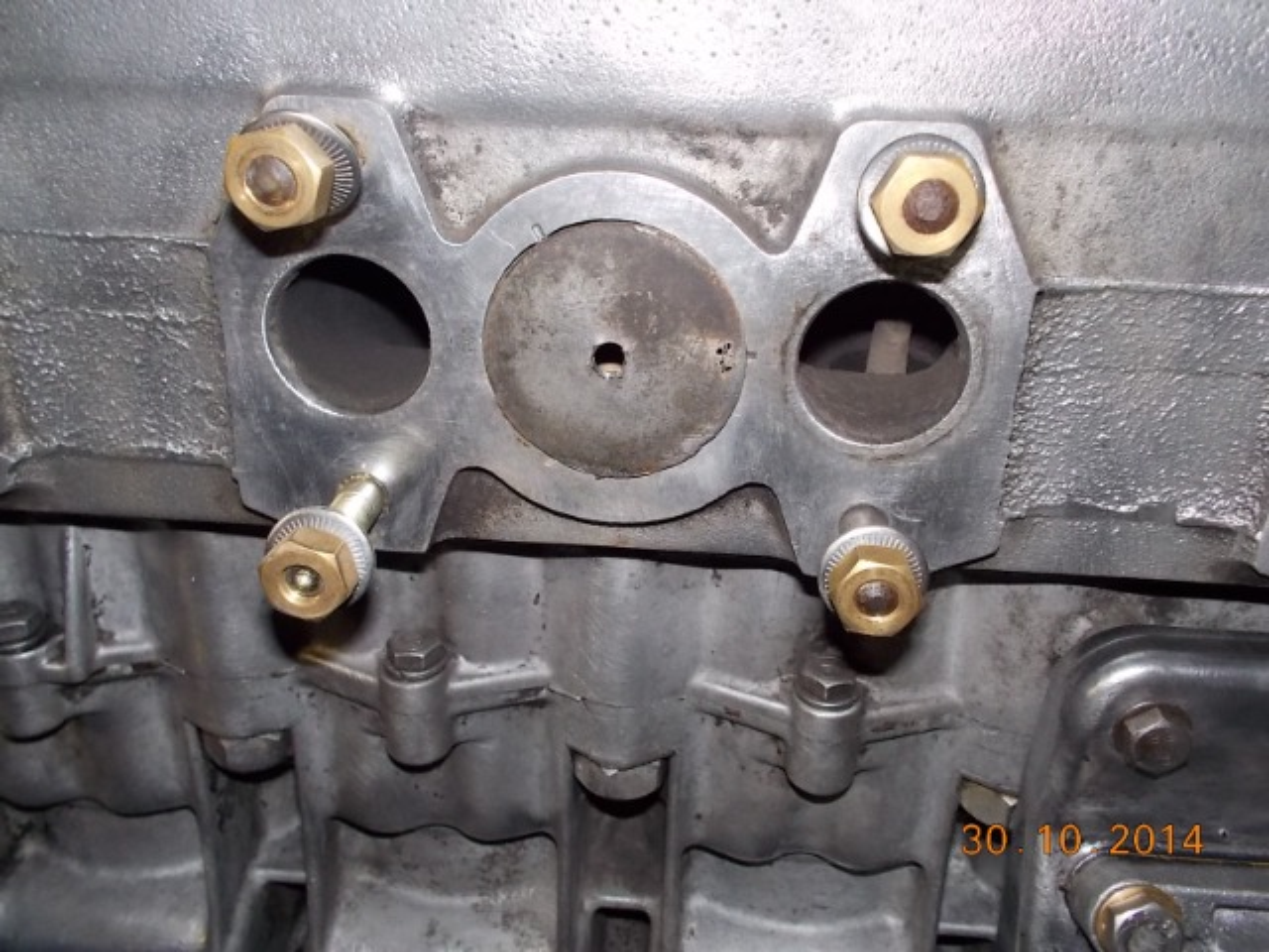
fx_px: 1063
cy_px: 476
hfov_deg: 61.7
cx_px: 634
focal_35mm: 29
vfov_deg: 48.2
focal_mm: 4.1
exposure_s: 1/25
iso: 200
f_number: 3.3
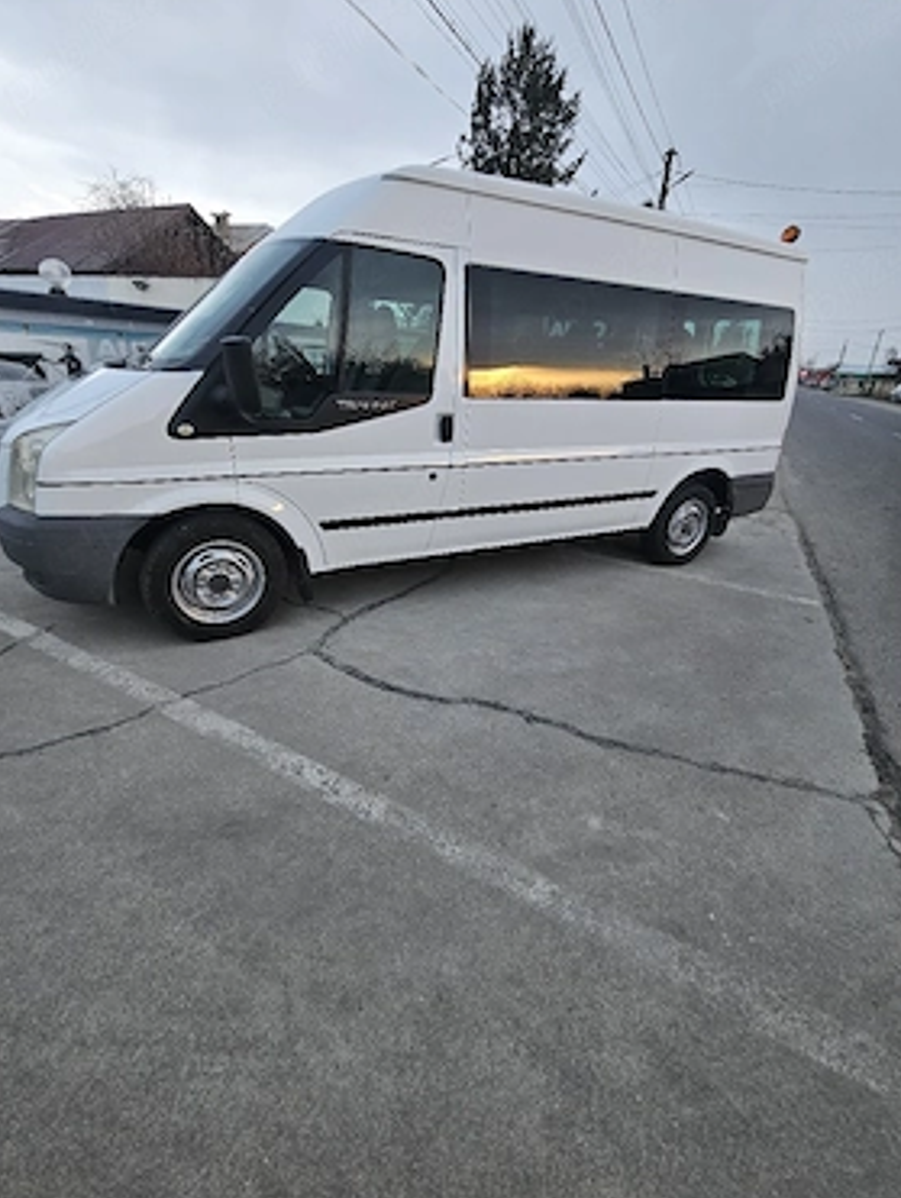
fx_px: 485
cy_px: 572
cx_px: 423
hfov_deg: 85.7
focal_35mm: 14
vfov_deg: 101.9
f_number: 2.2
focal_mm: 2.2
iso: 80
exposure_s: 1/70.9
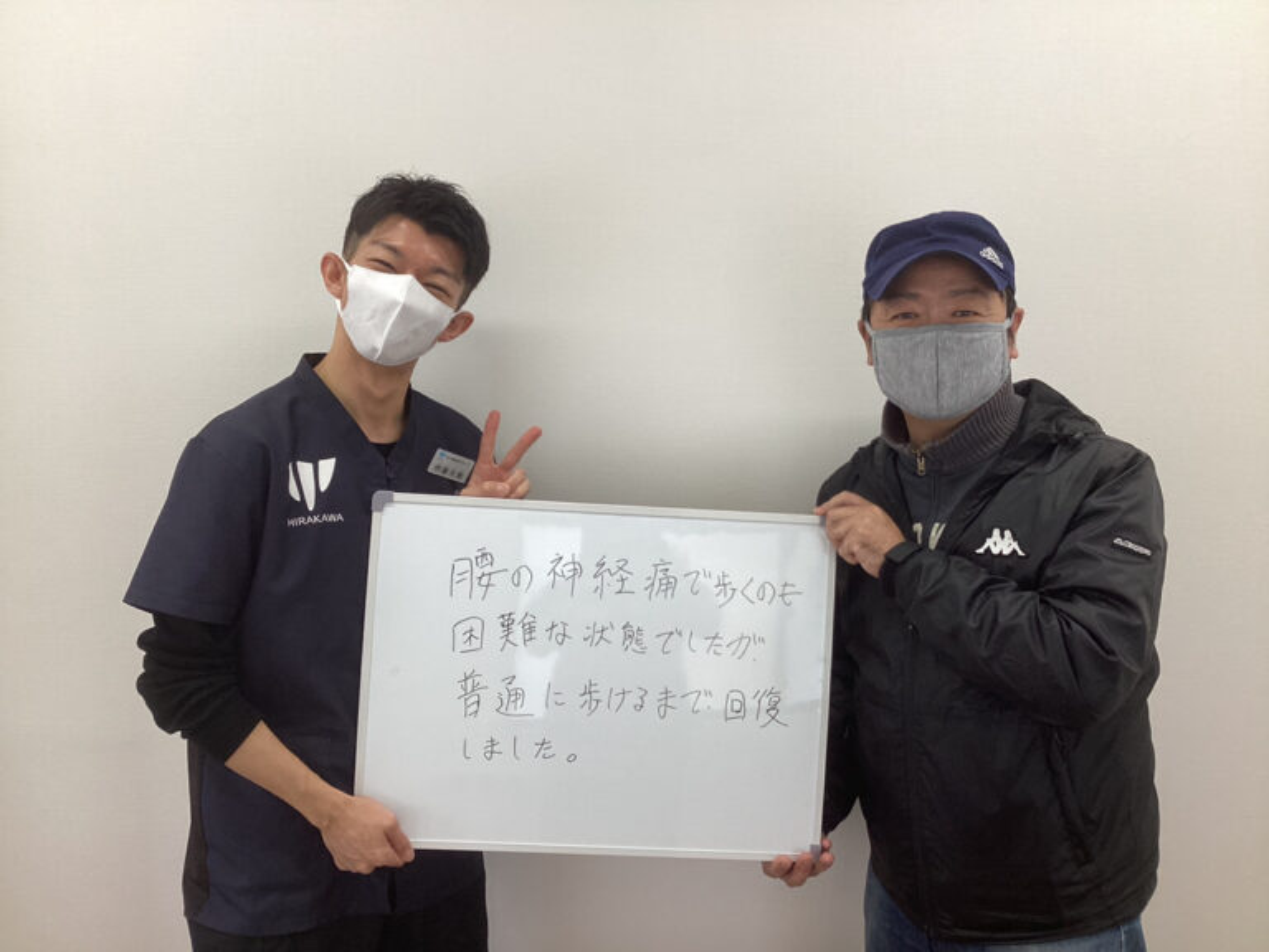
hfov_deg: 58.4
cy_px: 476
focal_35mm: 31
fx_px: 1136
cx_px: 634
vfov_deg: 45.4
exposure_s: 1/120
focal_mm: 3.3
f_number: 2.4
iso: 40
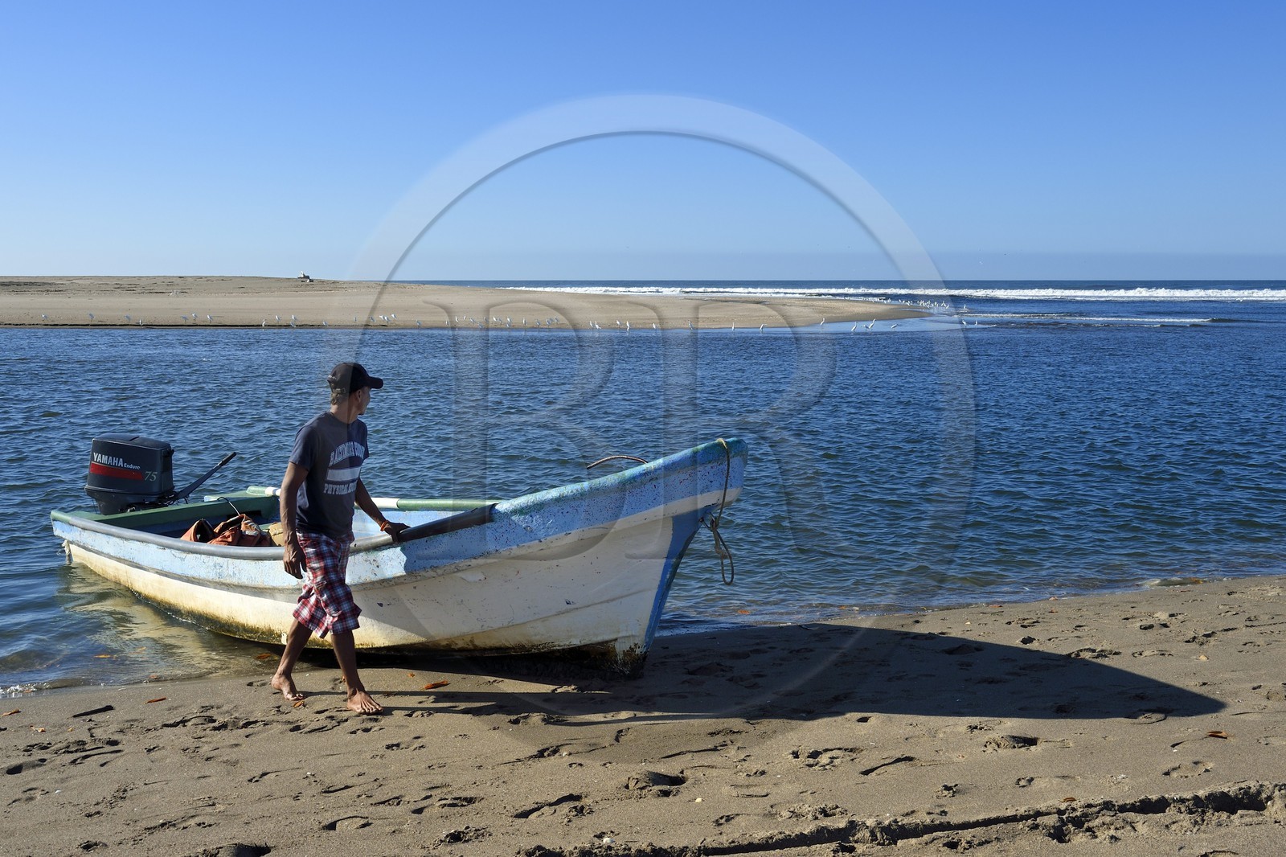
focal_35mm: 32
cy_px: 428
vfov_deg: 41.1
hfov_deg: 58.7
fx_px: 1143
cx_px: 643
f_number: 14
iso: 200
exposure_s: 1/250
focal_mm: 32
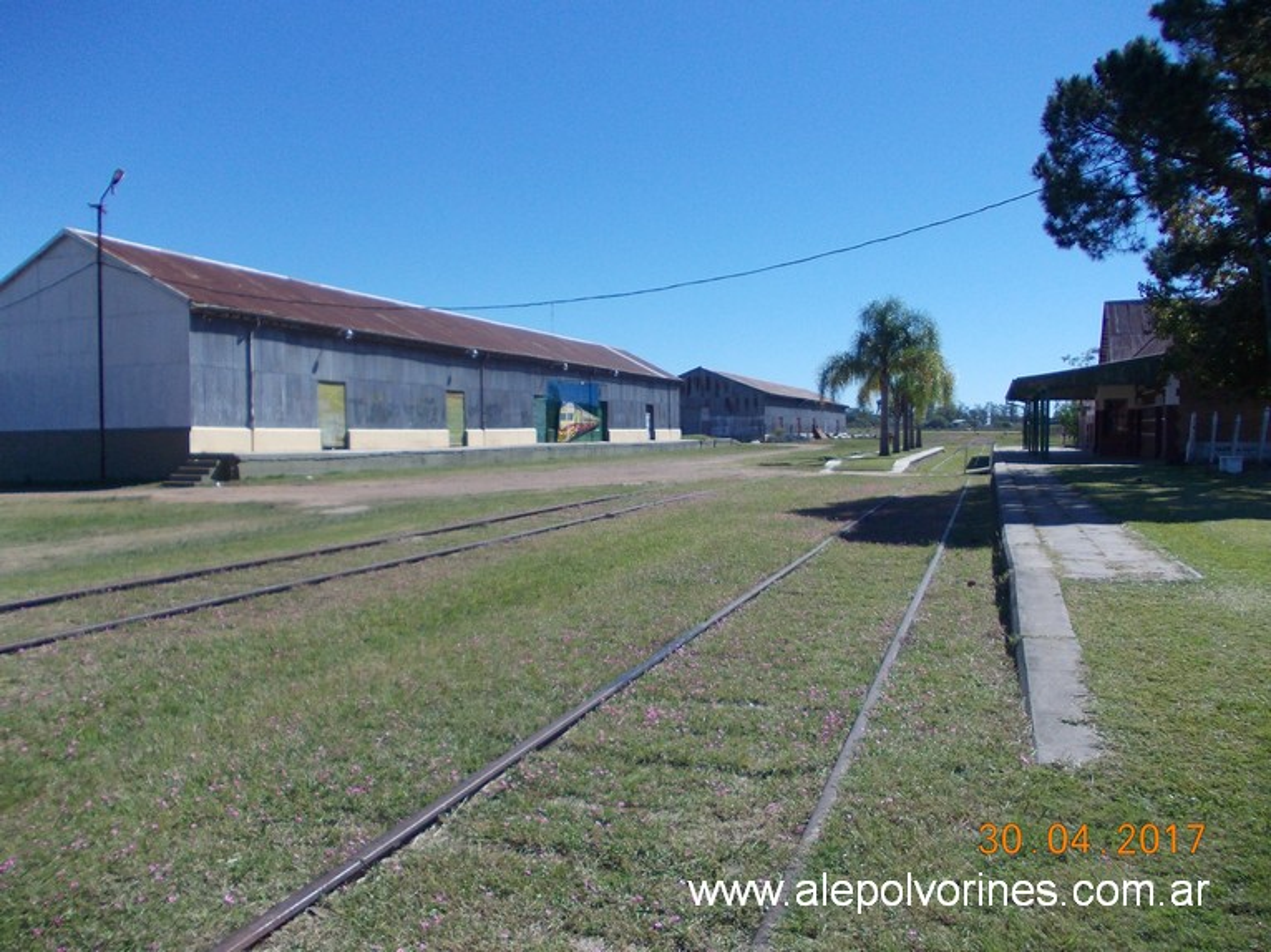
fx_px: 1028
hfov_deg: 63.5
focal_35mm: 28
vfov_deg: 49.7
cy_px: 476
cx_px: 636
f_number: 5.4
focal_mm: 4
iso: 80
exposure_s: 1/400
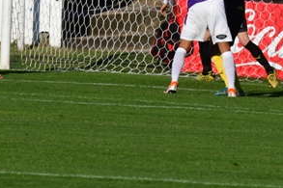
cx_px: 86
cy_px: -54
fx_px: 9648
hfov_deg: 1.7
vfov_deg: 1.1
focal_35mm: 1228
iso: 1000
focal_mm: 300
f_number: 16
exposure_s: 1/1000
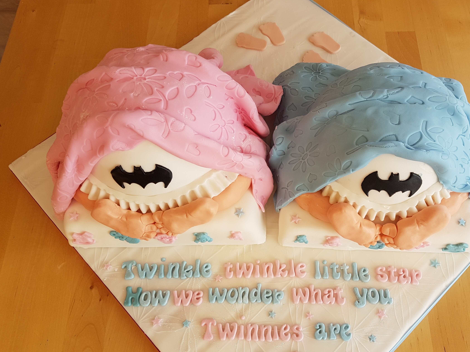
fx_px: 421
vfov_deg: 45.2
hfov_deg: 58.1
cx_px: 269
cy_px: 209
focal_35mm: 31
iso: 40
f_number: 1.7
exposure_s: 1/207
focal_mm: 4.2
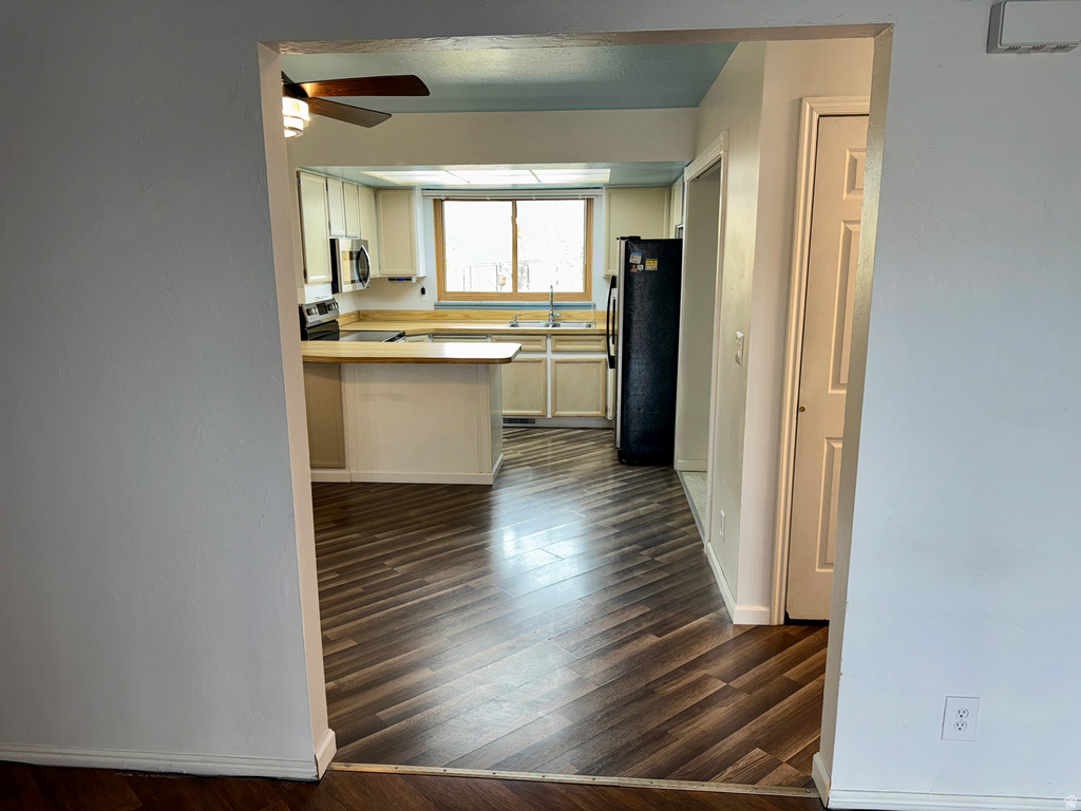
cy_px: 406
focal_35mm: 24
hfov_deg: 71.6
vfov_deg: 56.8
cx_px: 540
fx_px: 749
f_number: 1.78
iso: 64
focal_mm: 6.76
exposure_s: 1/24
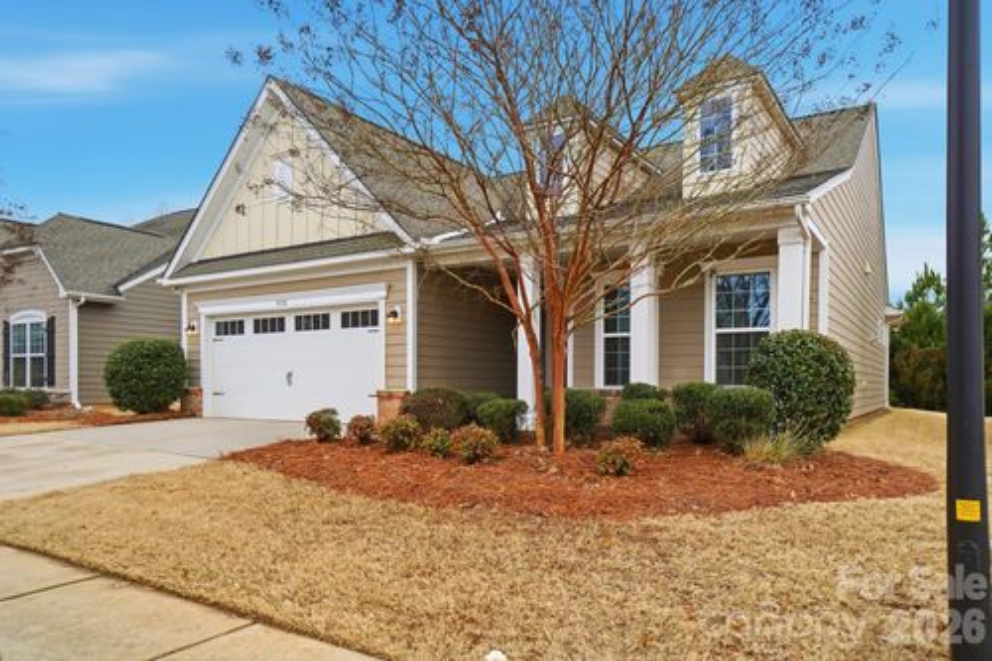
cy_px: 330
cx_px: 496
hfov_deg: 73.8
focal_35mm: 24
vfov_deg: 53.1
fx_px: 661
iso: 100
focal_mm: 16
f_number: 4.5
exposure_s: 1/3200
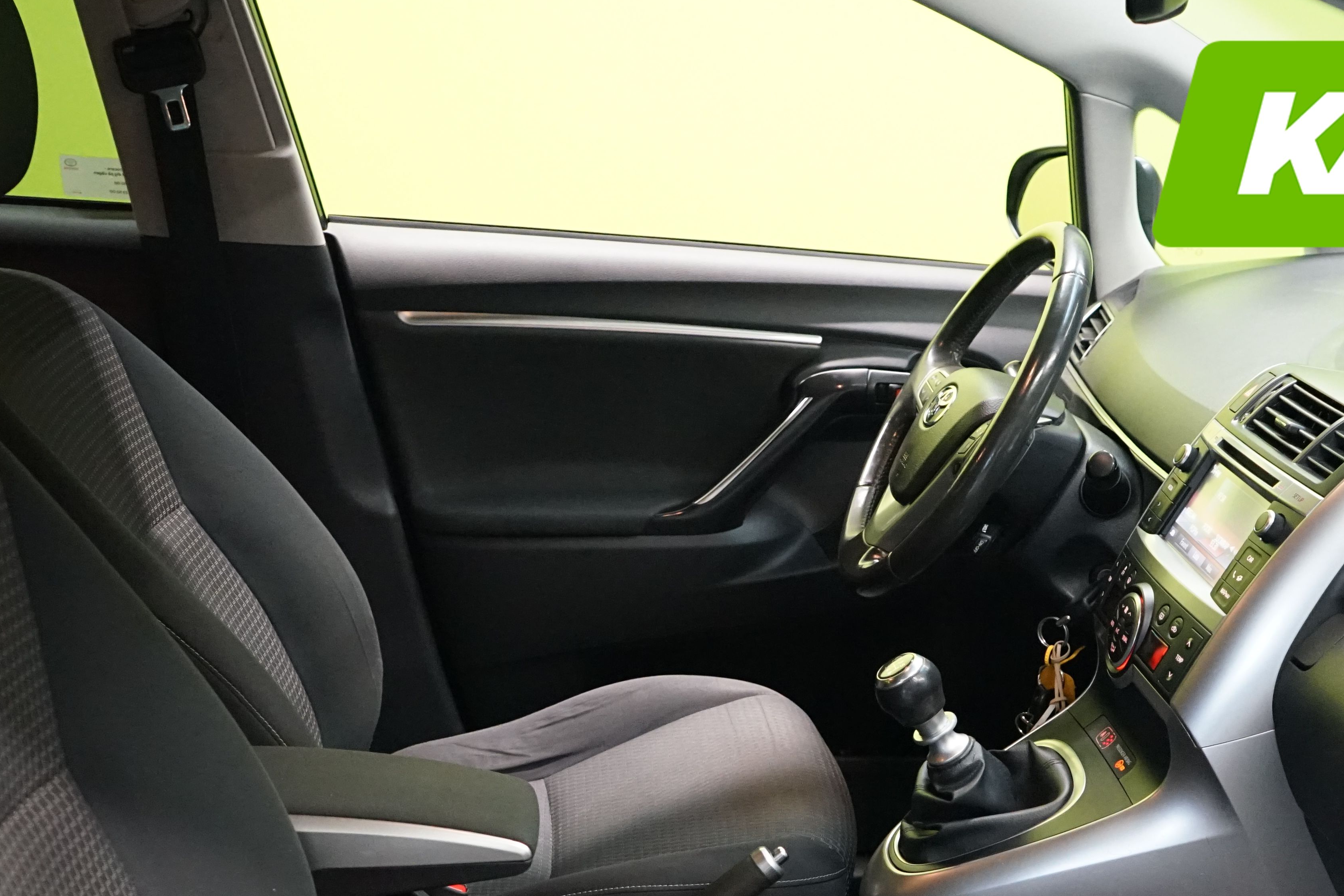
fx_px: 1867
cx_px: 851
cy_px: 764
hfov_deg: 39.3
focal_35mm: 50
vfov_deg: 26.3
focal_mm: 28
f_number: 4.5
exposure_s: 1/30
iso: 5000
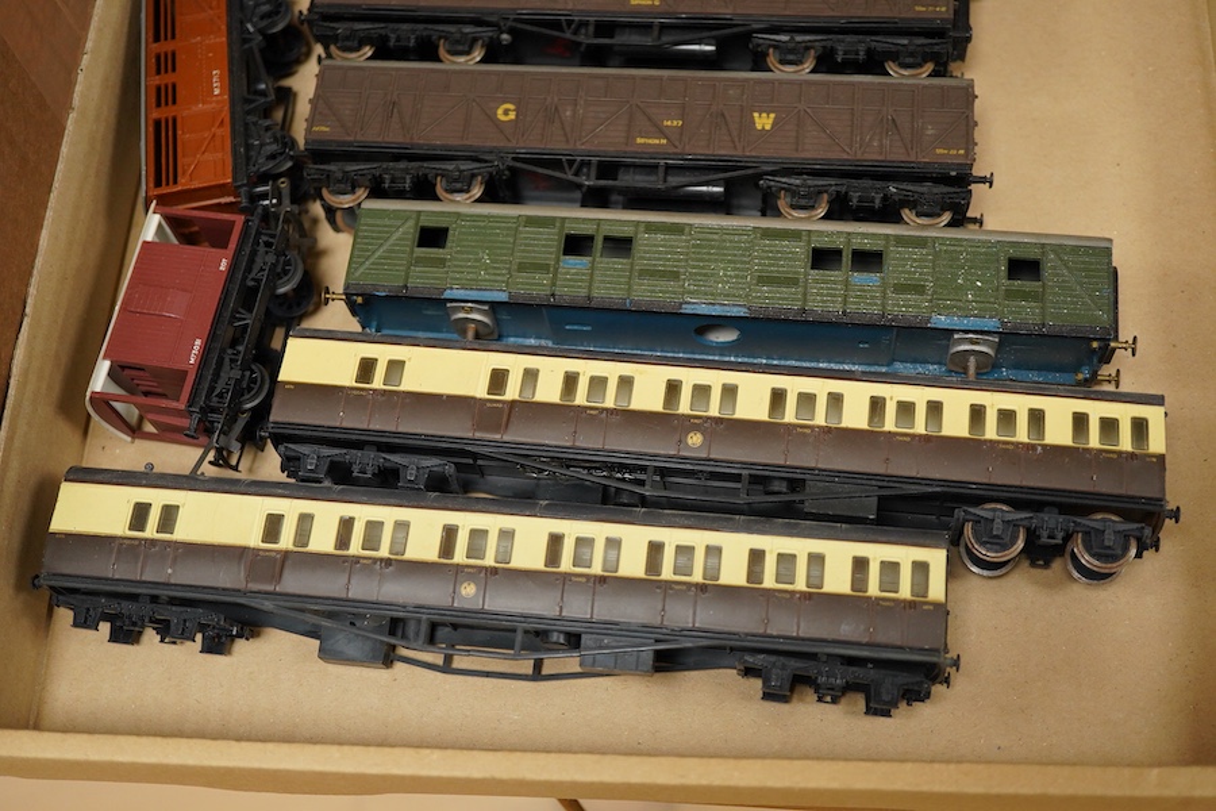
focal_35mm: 45
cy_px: 406
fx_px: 1520
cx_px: 608
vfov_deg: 29.9
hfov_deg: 43.6
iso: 1250
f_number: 3.5
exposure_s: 1/160
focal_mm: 30
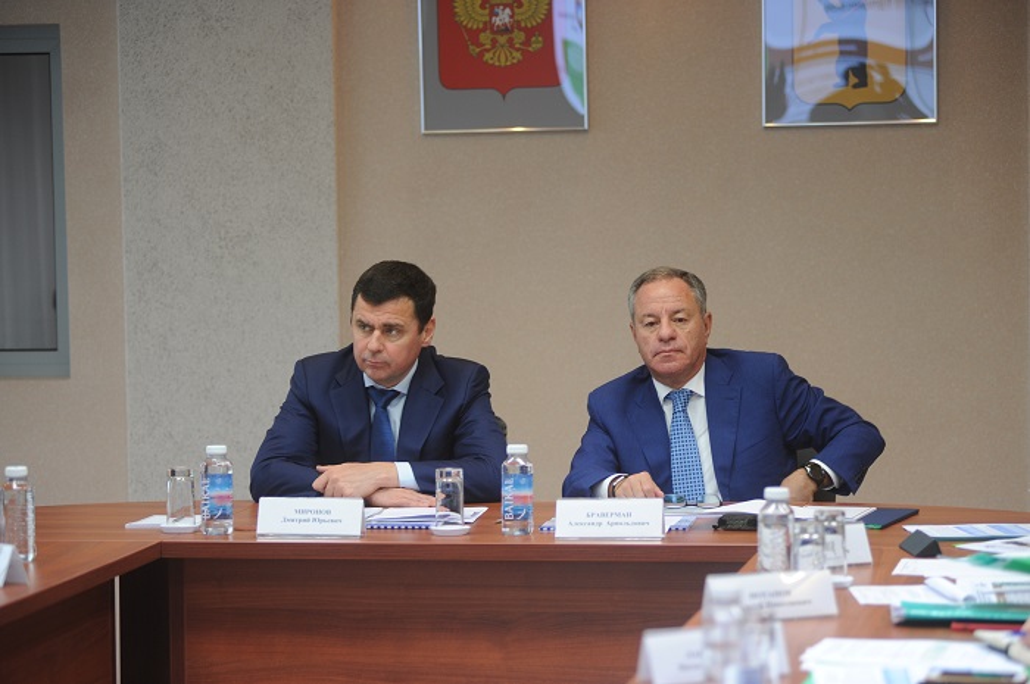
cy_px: 342
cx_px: 515
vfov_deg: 13.0
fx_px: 3001
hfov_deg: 19.5
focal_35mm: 105
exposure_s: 1/200
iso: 800
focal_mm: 105
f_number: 2.8
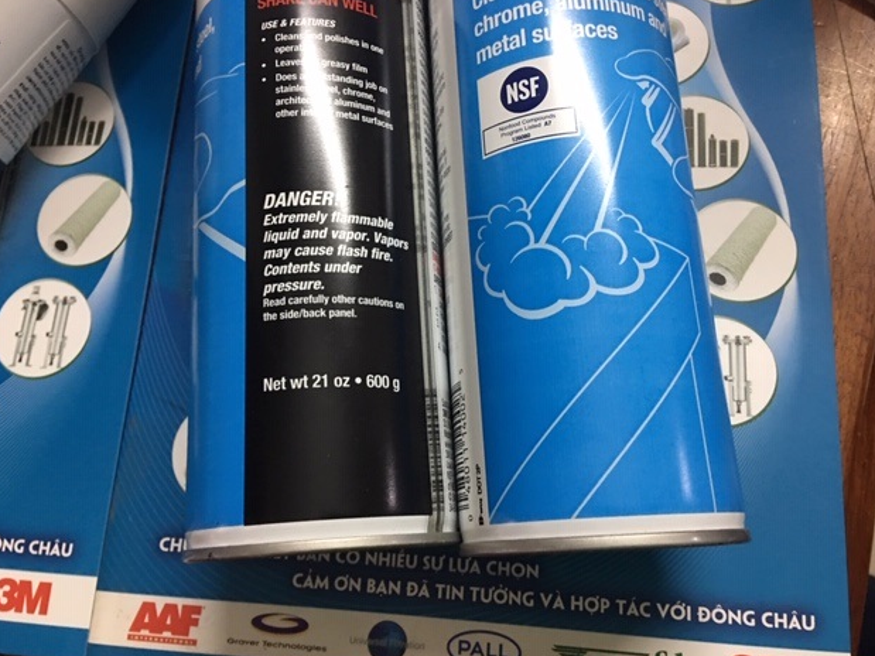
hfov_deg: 60.0
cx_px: 440
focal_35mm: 30
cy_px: 329
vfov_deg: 46.8
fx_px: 758
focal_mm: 4.15
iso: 100
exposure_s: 1/10
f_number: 2.2
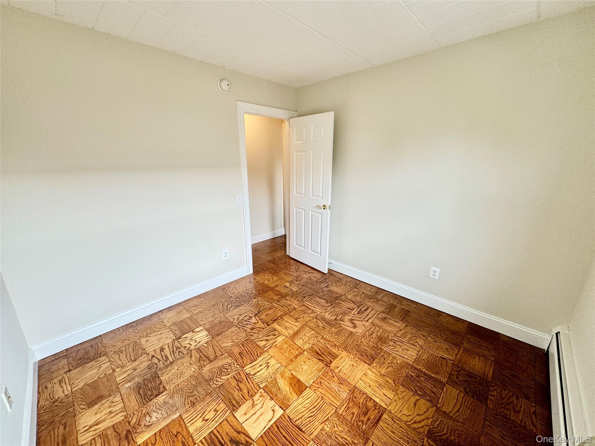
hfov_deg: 102.1
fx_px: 241
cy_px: 223
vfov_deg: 85.7
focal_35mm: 14
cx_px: 298
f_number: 2.2
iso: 100
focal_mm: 2.22
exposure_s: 1/120
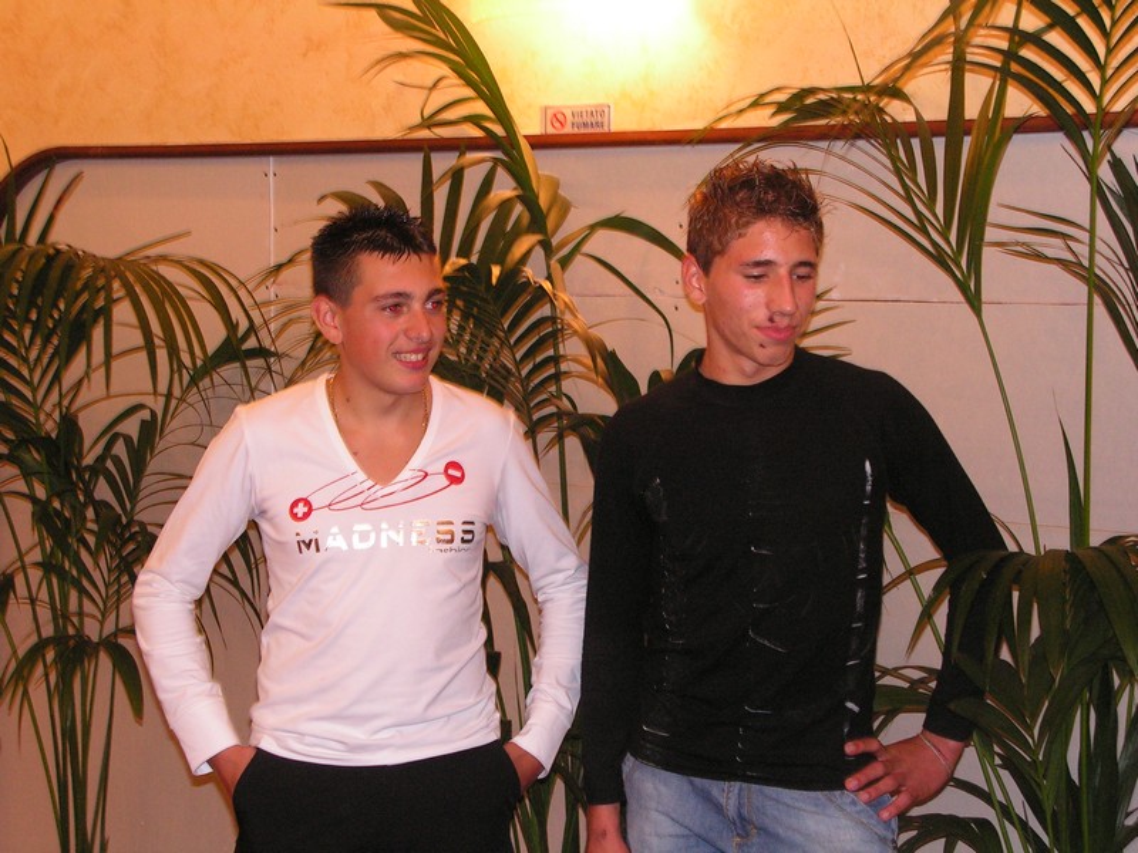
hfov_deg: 33.8
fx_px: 1874
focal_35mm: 57
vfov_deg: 25.7
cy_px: 426
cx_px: 569
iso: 200
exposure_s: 1/60
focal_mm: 9.6
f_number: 3.3
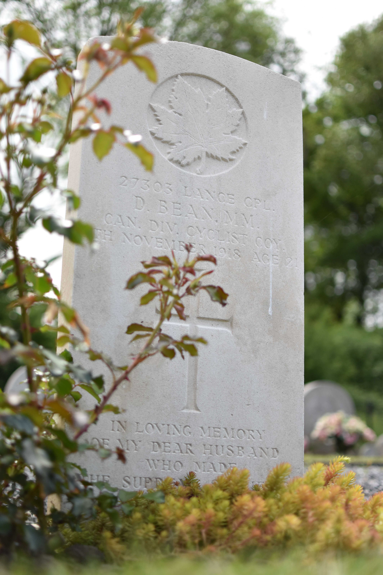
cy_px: 288
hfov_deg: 25.8
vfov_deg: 37.9
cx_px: 192
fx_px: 838
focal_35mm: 52
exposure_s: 1/4000
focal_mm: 35
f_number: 2
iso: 400
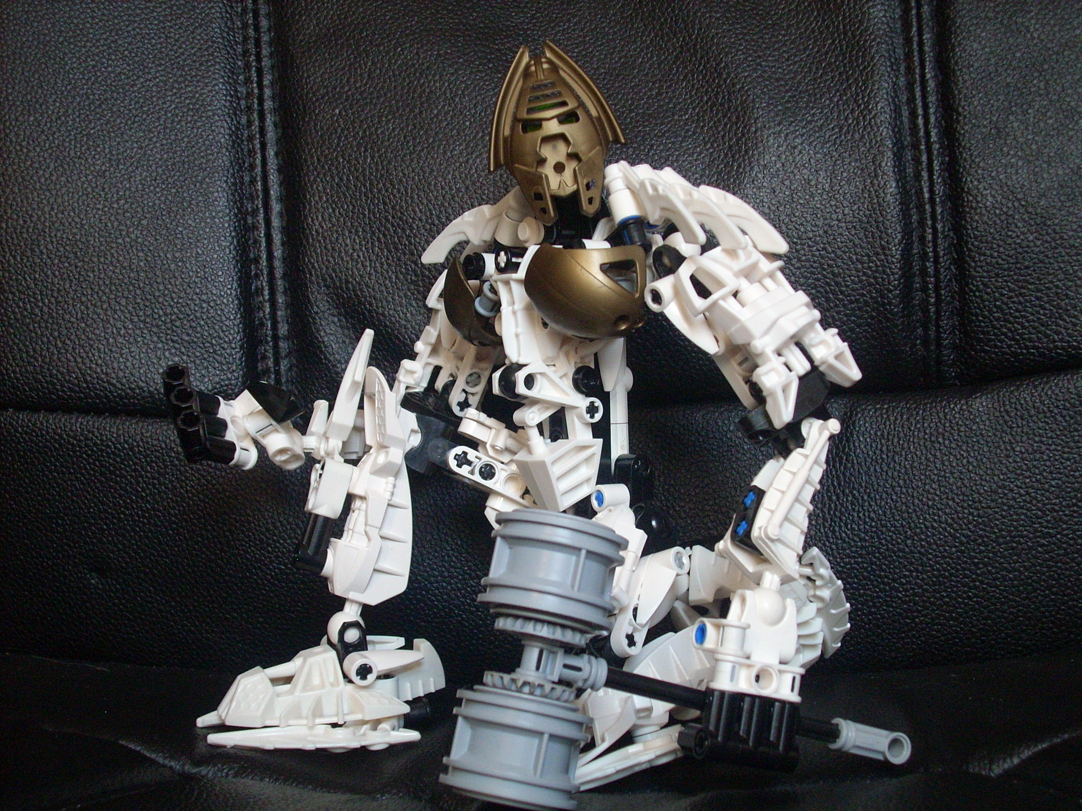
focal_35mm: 54
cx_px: 541
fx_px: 1688
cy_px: 406
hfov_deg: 35.5
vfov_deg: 27.0
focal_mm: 9
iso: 200
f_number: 3.4
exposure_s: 1/4.8
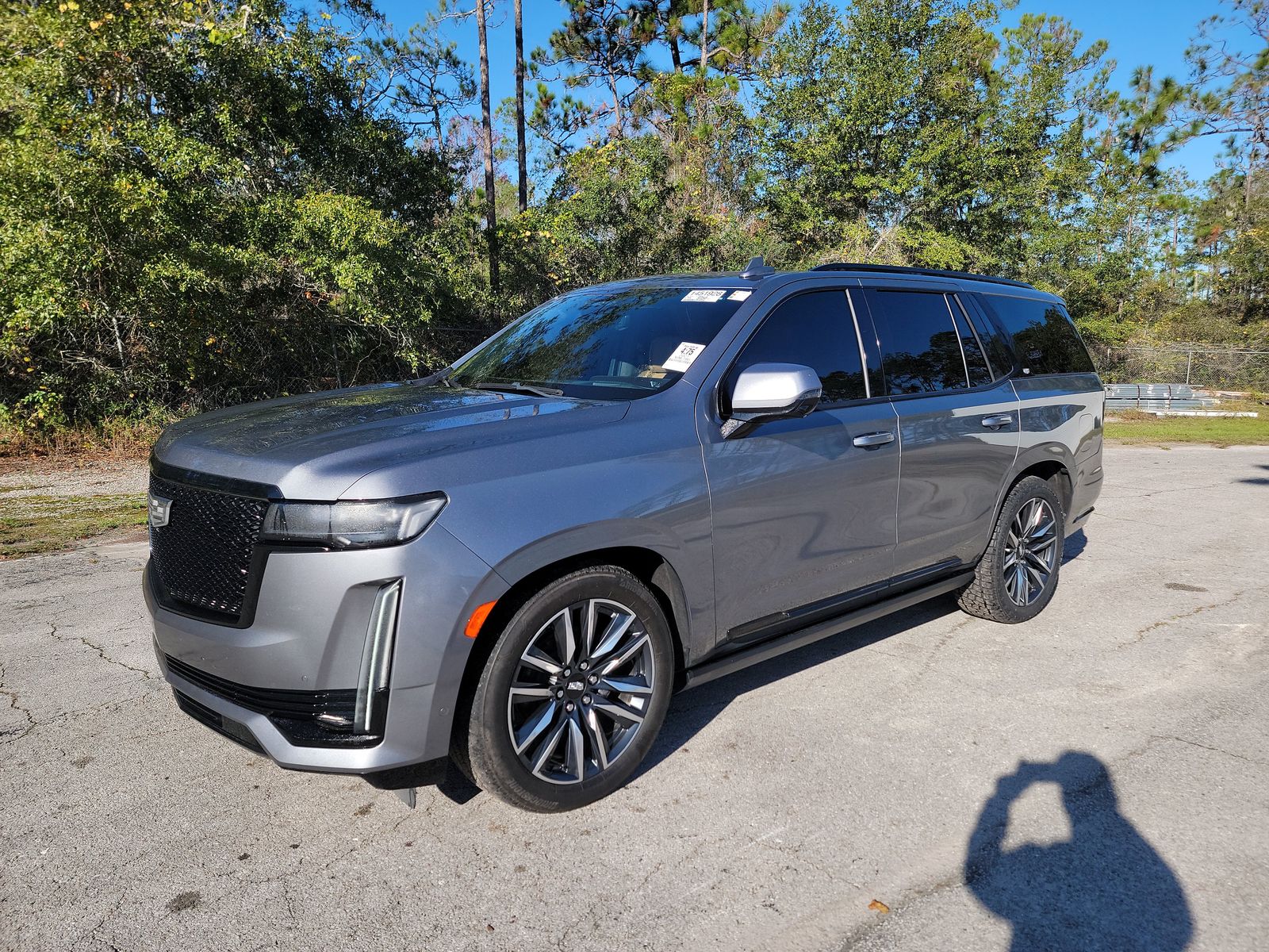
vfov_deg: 56.8
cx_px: 634
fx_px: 880
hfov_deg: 71.6
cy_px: 476
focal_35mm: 24
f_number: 1.8
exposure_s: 1/775
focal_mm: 6.7
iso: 50
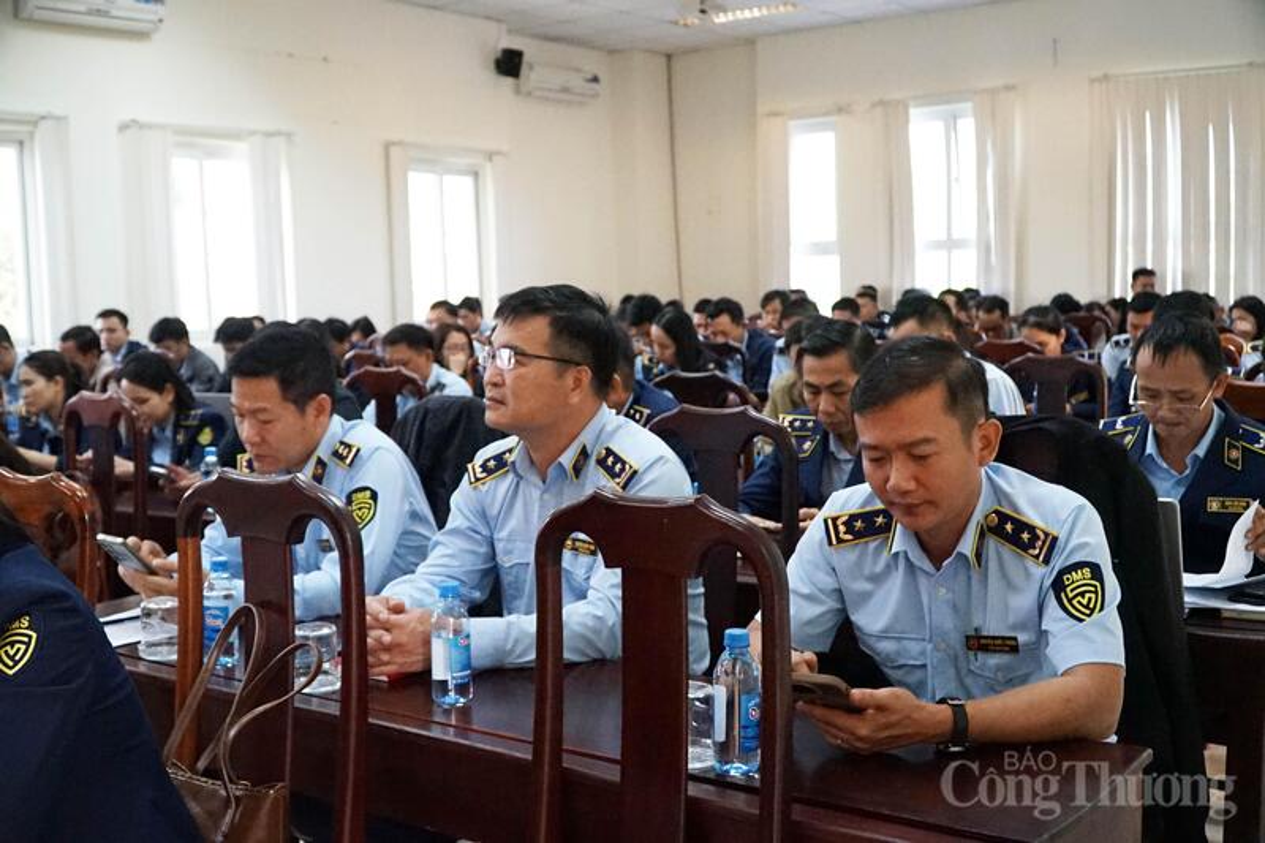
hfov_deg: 53.1
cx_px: 632
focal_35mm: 36
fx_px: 1265
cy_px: 422
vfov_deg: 36.9
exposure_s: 1/500
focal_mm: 24
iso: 6400
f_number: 4
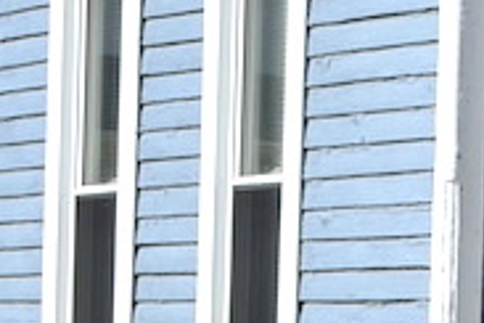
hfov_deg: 5.6
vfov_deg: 4.1
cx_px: 1666
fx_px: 4504
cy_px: 146
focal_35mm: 335
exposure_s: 1/320
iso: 200
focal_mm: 32
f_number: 10
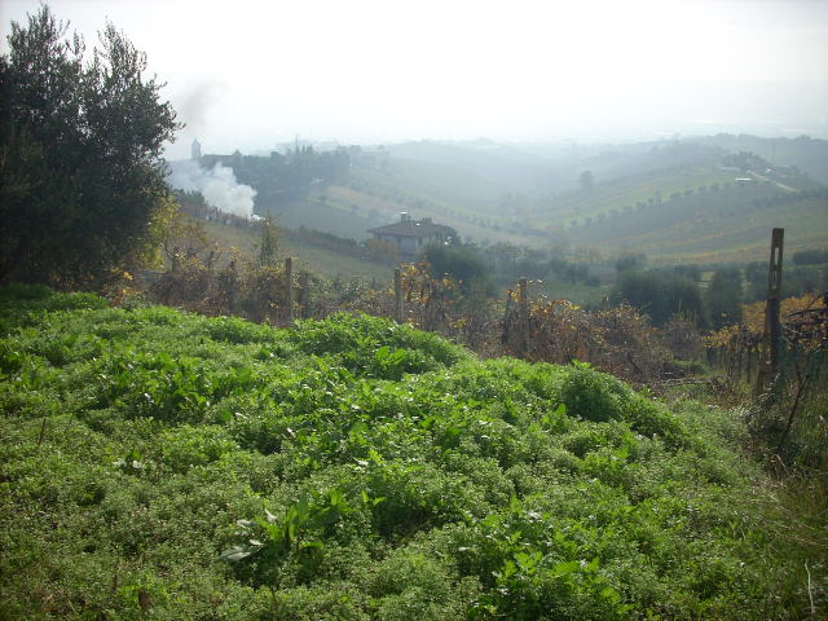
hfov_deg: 50.1
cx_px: 414
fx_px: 885
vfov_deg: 38.7
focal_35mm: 37
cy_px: 310
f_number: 5.6
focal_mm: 6.2
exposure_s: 1/310
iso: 64
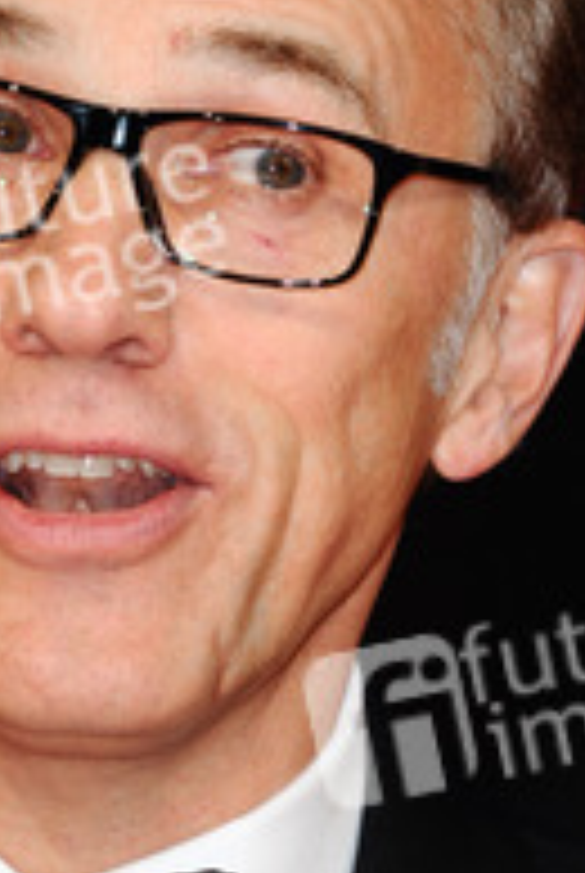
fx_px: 13893
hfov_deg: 2.4
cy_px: 477
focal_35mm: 572
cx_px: 128
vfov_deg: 3.6
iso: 320
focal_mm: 185
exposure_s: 1/200
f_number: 4.5
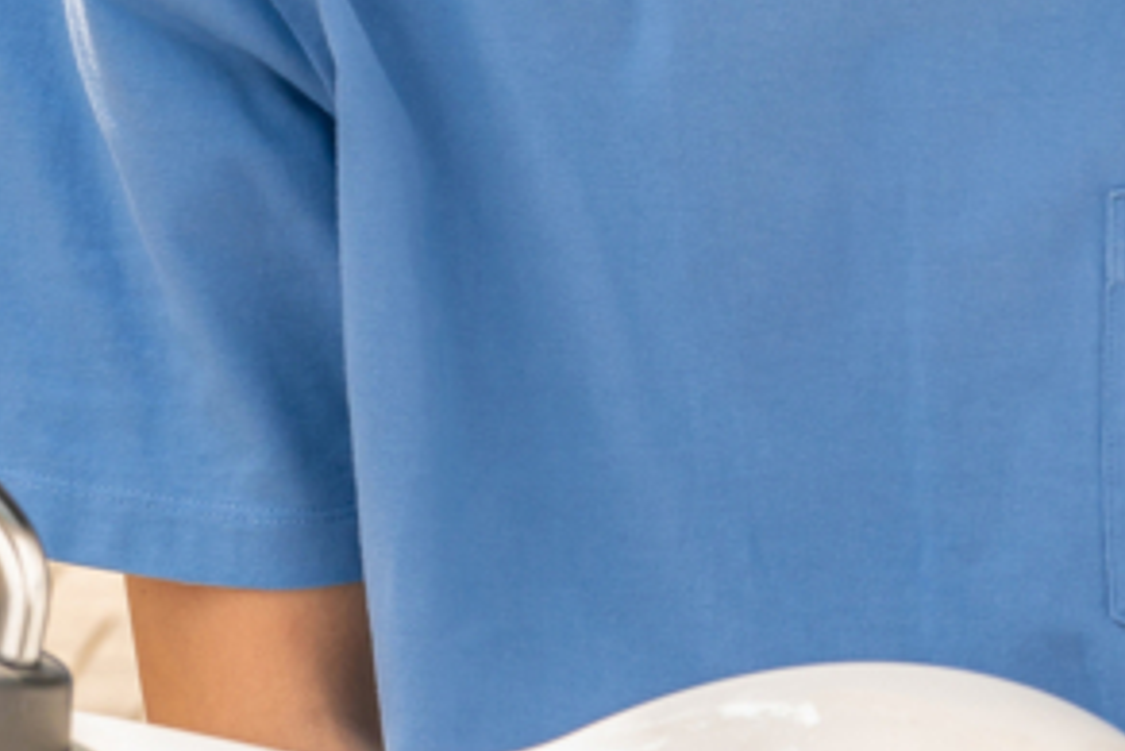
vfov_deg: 5.7
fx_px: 7503
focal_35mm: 240
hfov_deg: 8.5
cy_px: -491
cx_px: 1086
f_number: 10
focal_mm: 70
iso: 400
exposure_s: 1/160
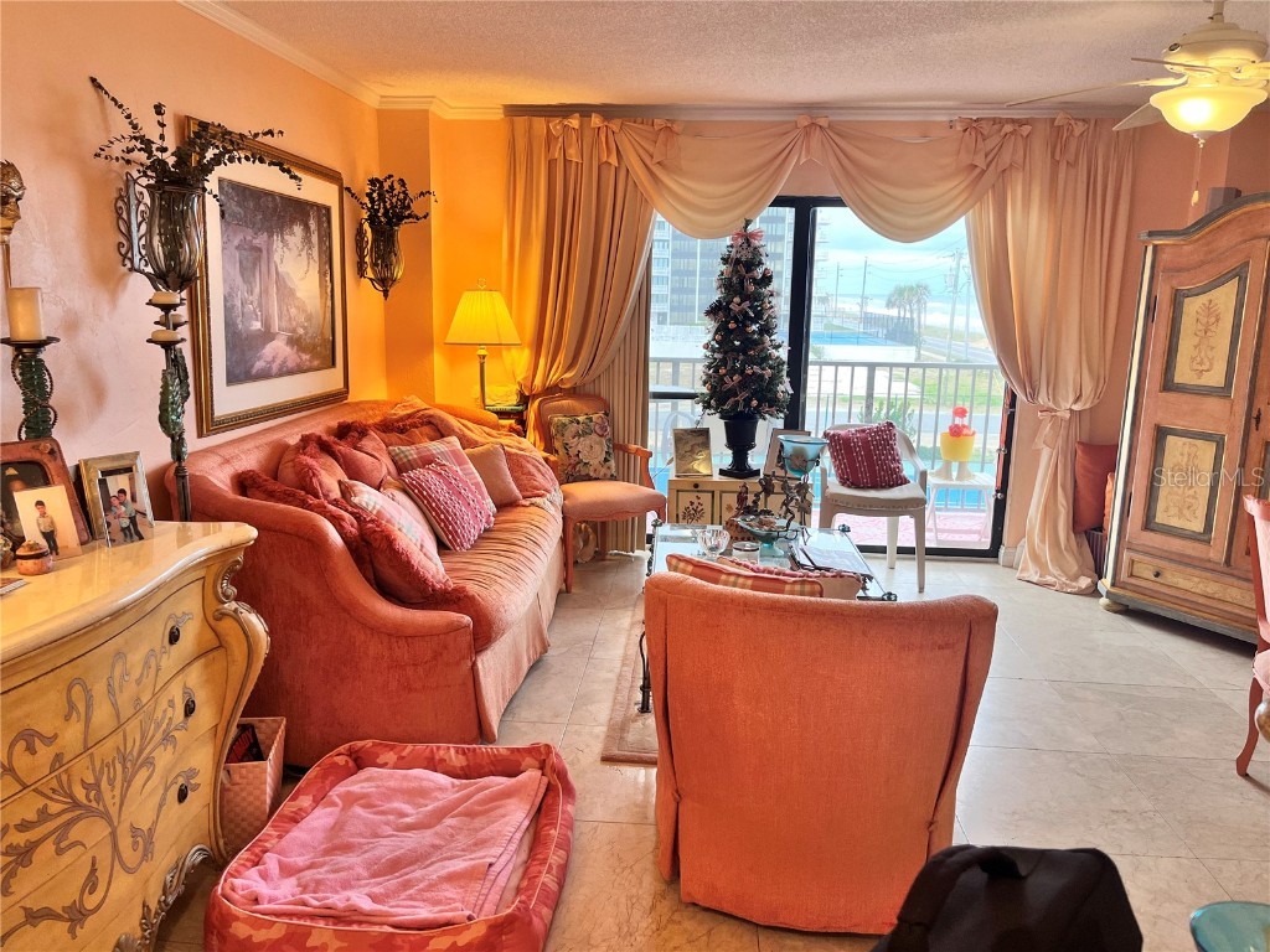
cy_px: 476
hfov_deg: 67.3
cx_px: 635
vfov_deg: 53.1
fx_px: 954
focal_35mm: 26
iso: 100
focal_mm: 5.1
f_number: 1.6
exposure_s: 1/120
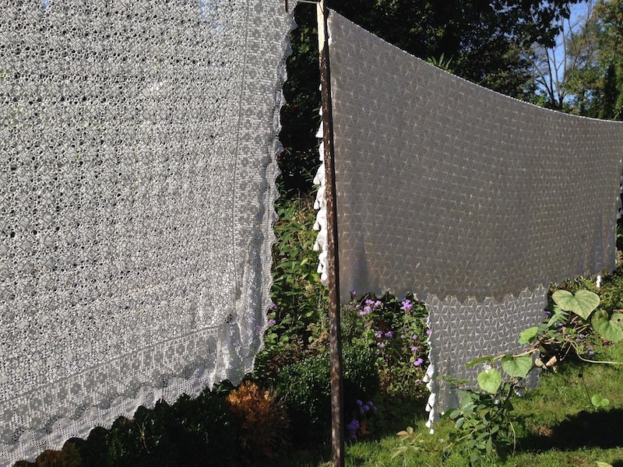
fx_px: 594
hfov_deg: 55.4
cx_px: 312
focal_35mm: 33
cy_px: 234
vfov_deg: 42.9
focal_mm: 4.12
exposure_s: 1/1130
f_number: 2.4
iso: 50
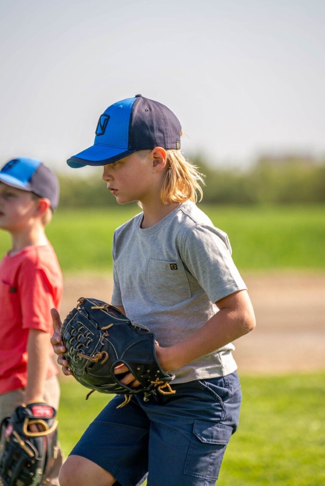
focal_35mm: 223
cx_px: 162
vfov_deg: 9.2
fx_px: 3018
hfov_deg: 6.2
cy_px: 243
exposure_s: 1/1000
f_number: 3.2
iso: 125
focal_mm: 149
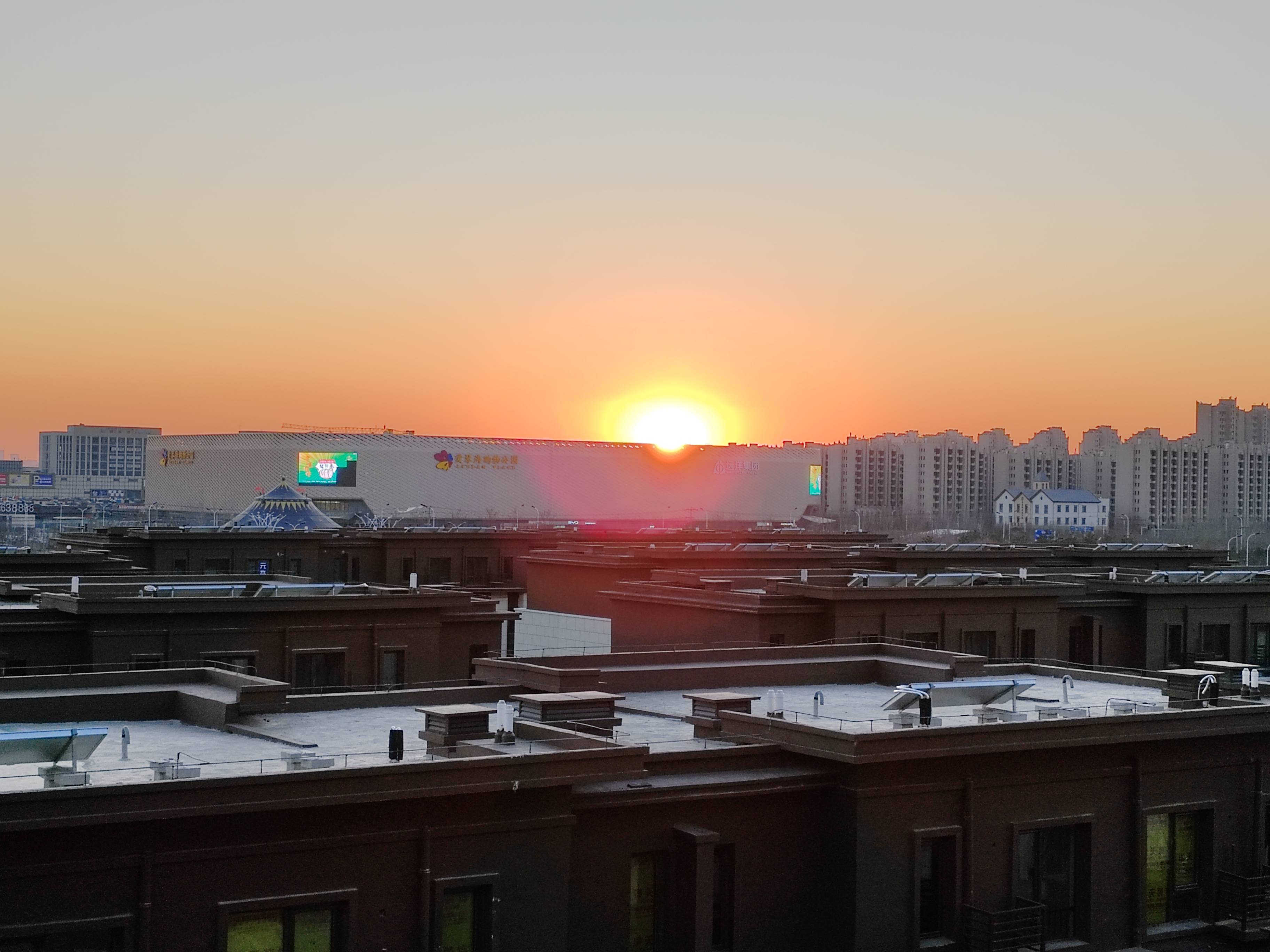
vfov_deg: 25.2
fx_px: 2128
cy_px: 476
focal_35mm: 58
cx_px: 635
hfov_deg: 33.2
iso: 50
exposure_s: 1/324
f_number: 1.8
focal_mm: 6.14
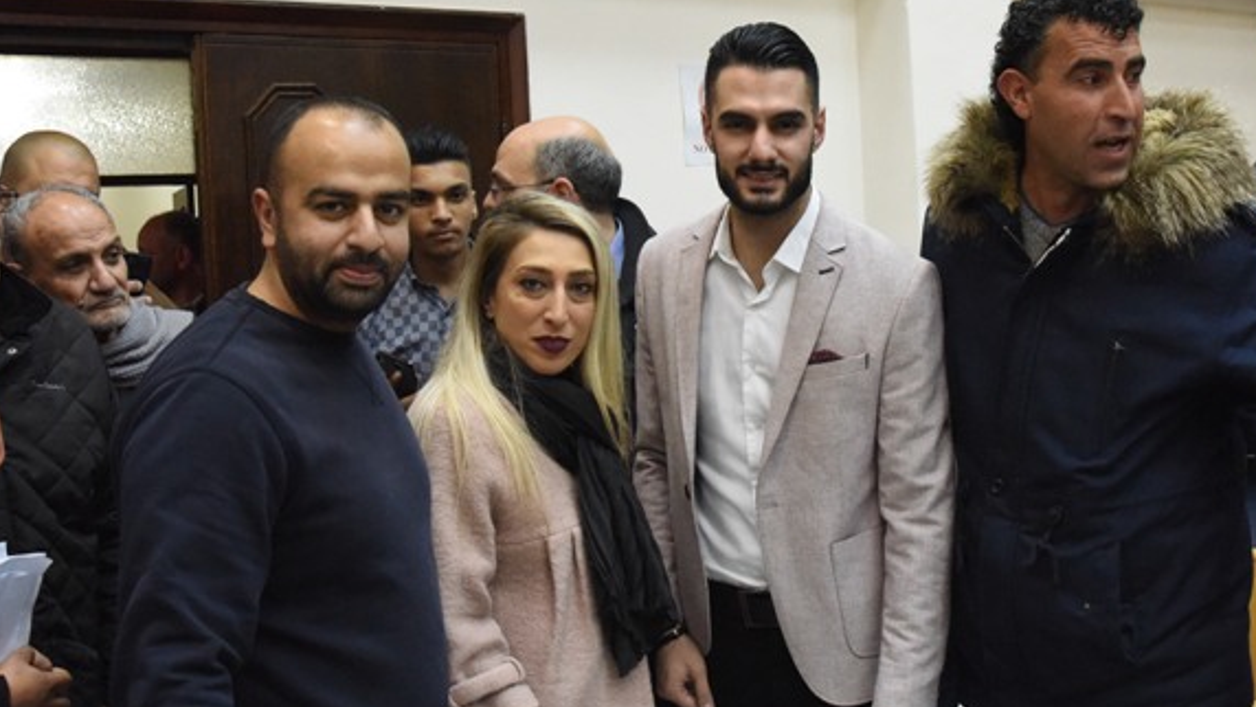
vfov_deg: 26.5
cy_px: 273
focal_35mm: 45
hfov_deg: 45.4
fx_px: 1499
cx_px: 685
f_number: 6.3
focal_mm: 24
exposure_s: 1/160
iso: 6400
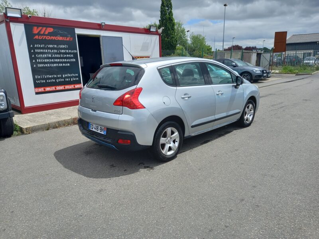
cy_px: 120
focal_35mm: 25
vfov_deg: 54.9
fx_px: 230
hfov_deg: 69.4
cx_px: 160
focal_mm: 4.6
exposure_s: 1/802
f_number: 2
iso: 25
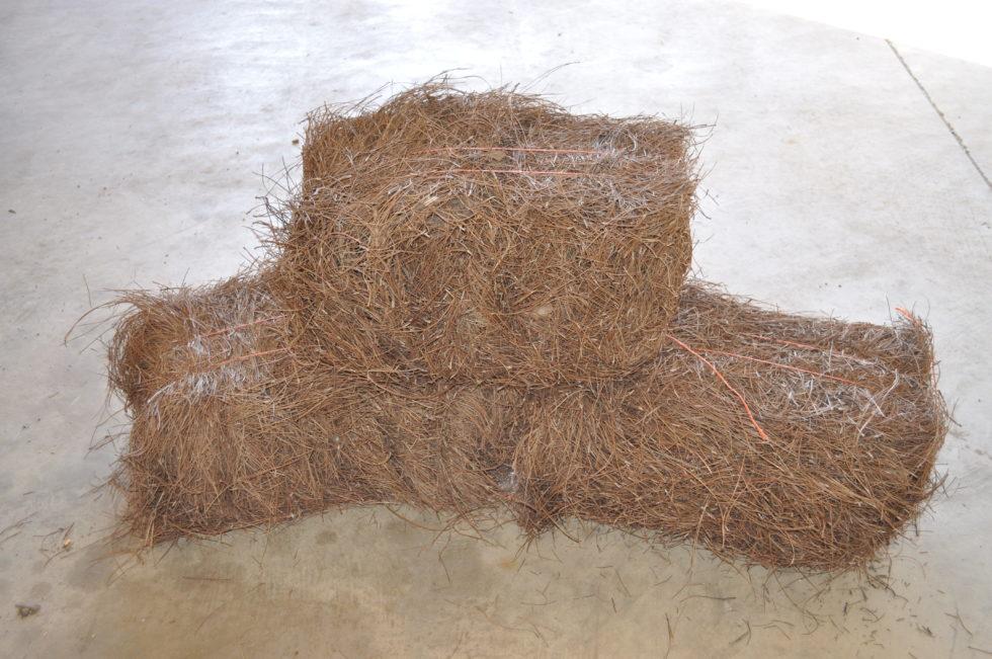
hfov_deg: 53.2
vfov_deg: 36.8
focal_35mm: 36
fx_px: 991
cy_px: 330
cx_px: 496
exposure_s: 1/125
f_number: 4
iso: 640
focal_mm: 24
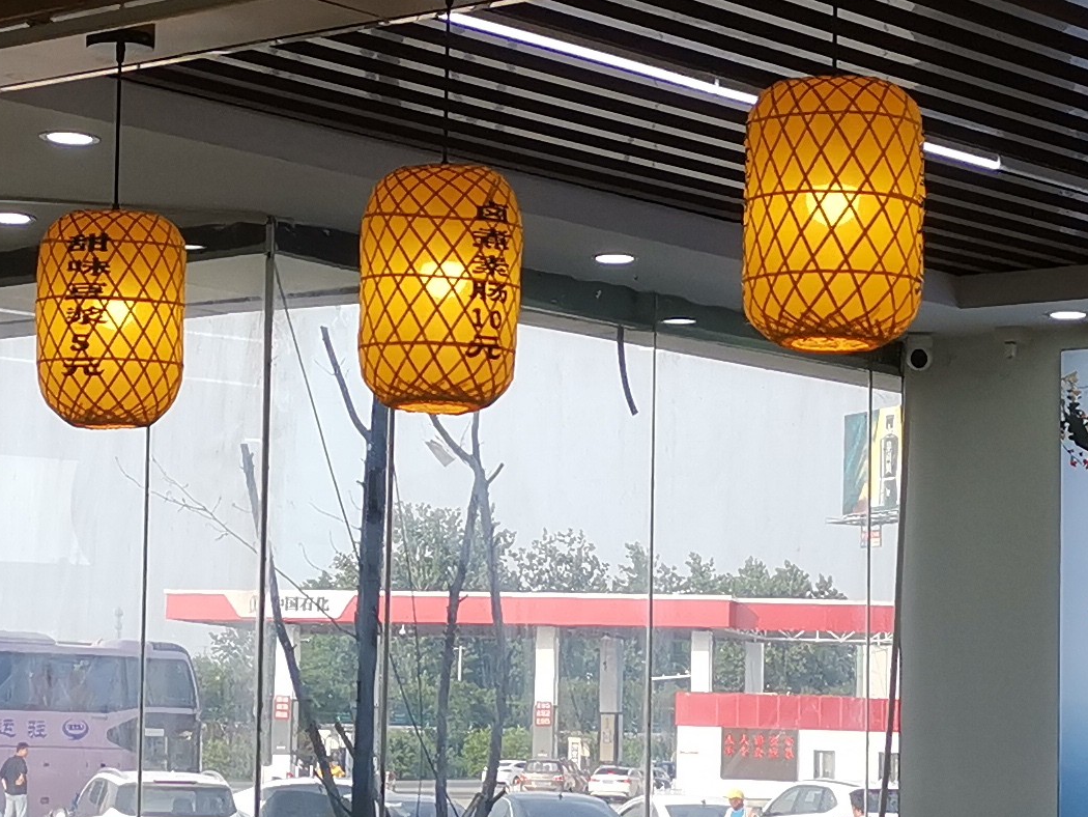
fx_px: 3207
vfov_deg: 14.5
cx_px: 401
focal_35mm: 102
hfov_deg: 19.2
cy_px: 431
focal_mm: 4.75
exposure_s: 1/573
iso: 50
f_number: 1.8
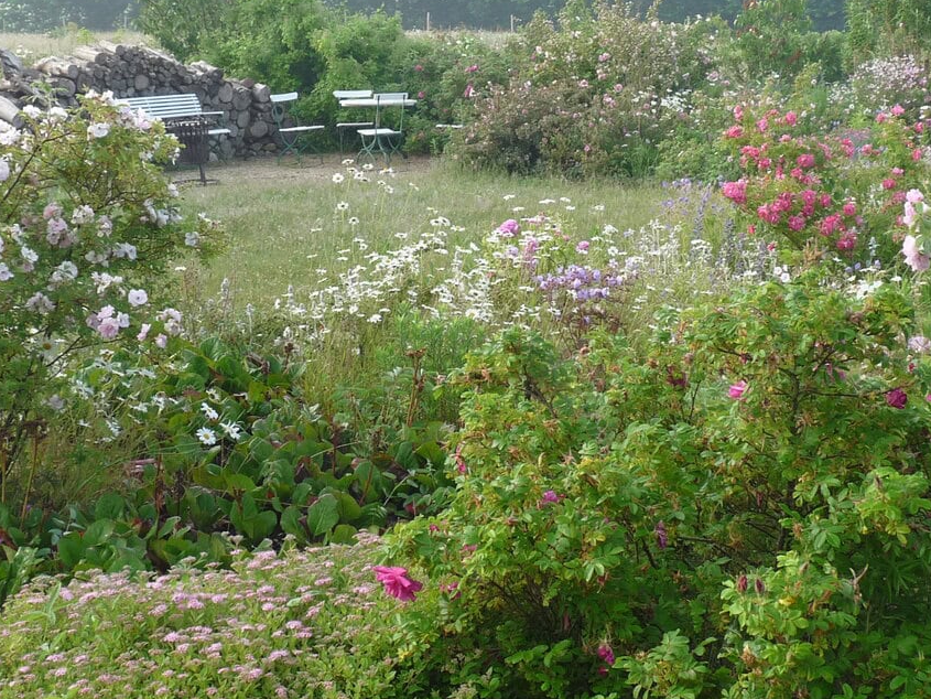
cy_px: 319
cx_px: 485
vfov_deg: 27.5
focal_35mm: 53
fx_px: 1426
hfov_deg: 36.2
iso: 100
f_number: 4
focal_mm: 4.8
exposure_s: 1/125
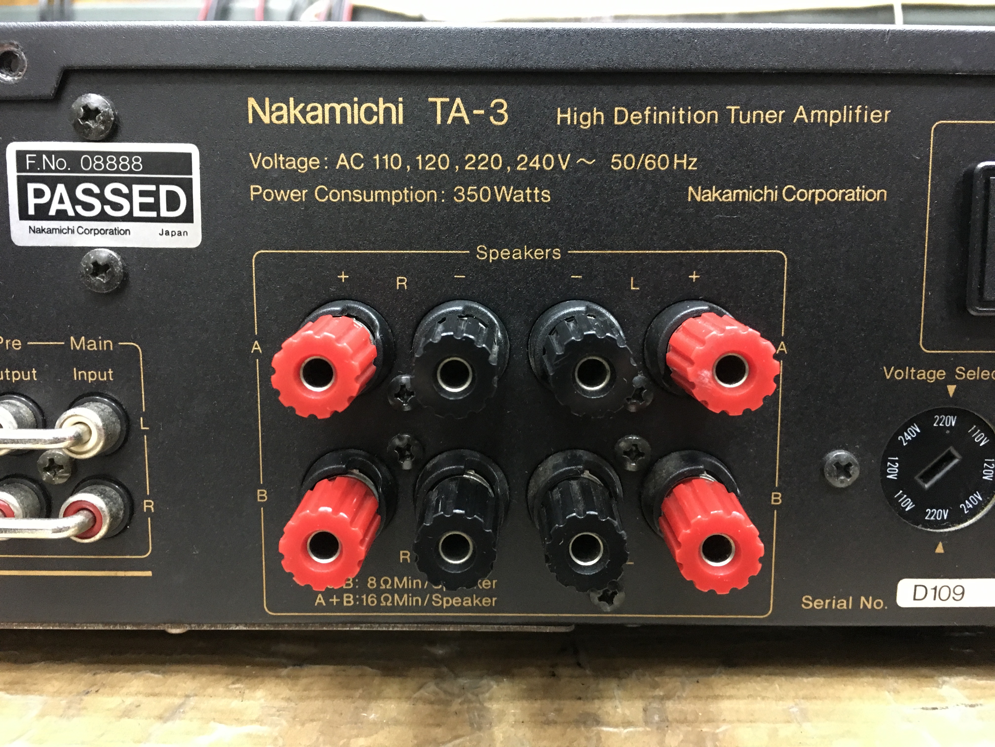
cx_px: 498
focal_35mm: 29
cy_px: 374
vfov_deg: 48.2
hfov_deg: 61.7
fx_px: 834
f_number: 2.2
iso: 400
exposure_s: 1/17
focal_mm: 4.15
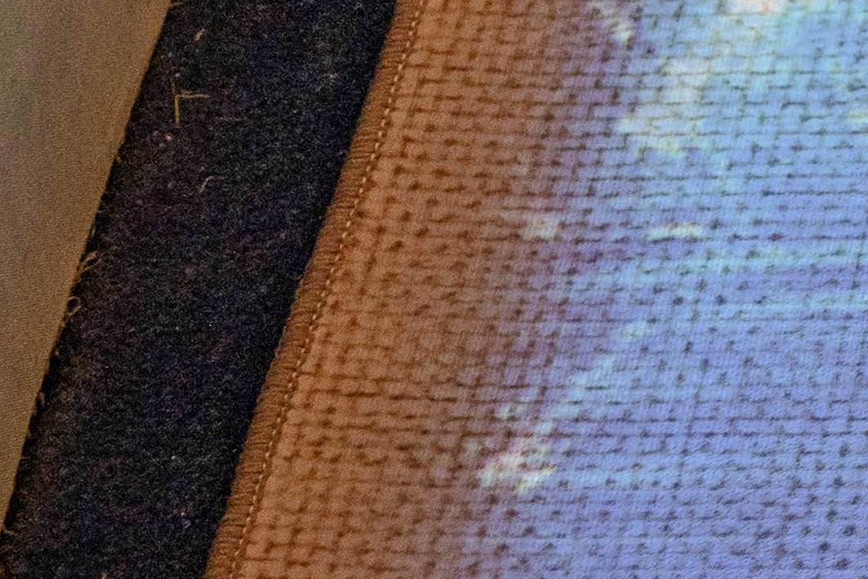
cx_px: 2514
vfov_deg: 3.6
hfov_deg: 5.2
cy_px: -745
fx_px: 9140
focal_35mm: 379
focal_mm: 49
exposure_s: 1/20
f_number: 4
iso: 200
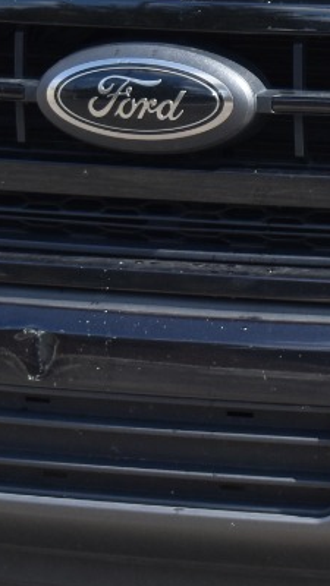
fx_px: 5149
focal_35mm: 331
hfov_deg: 3.6
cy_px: 47
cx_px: 664
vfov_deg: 6.5
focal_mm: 52
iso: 220
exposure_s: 1/250
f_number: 8
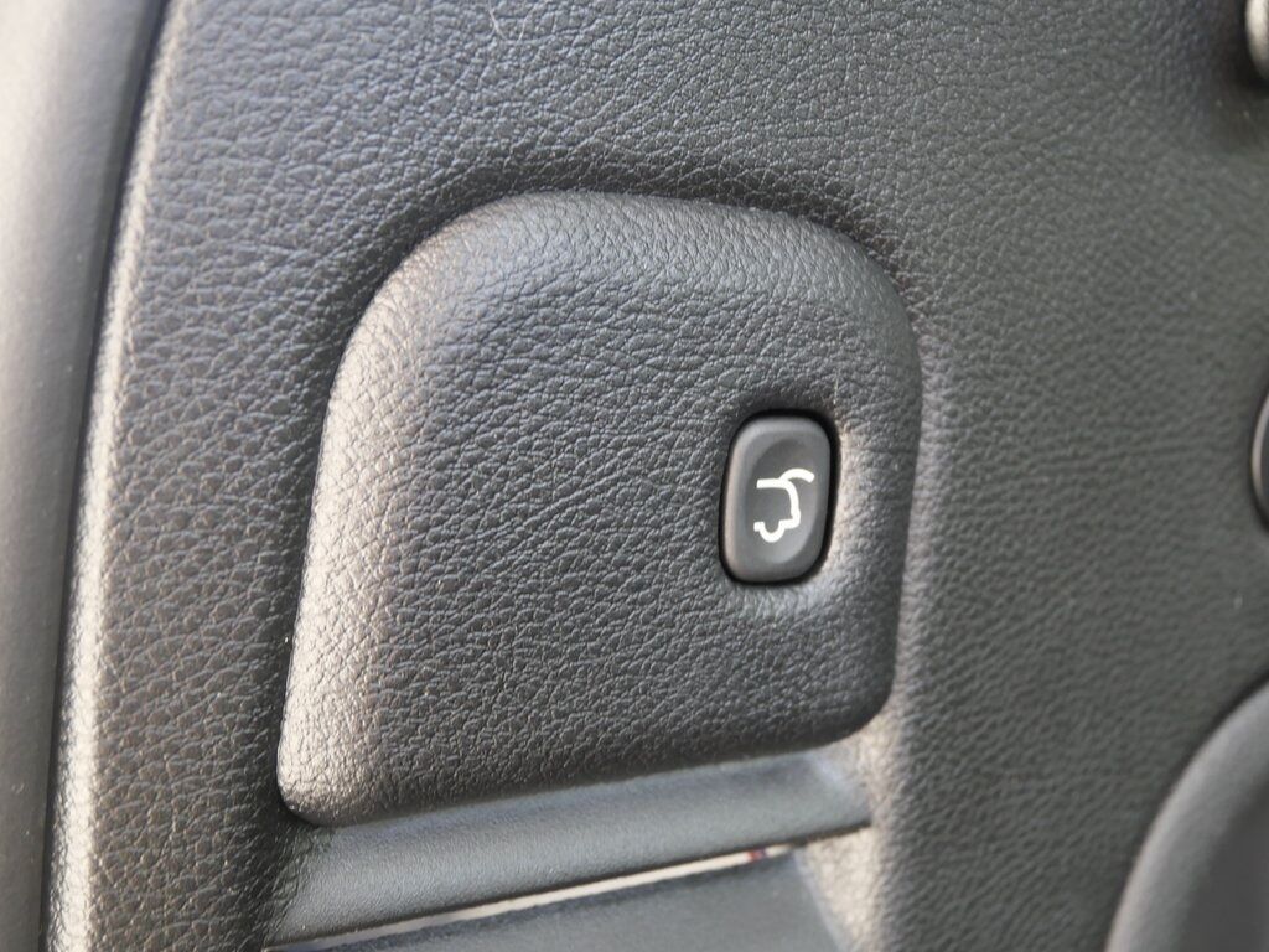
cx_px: 634
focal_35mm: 34
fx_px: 1246
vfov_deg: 41.8
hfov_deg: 54.0
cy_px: 476
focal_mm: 17
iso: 640
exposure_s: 1/60
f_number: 4.1
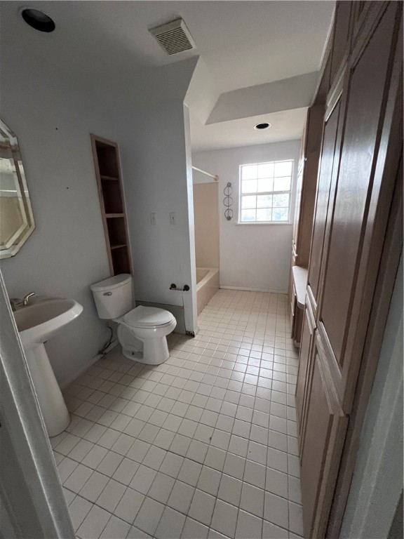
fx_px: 202
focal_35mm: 13
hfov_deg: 89.9
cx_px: 202
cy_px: 270
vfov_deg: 106.2
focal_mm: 1.57
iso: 500
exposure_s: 1/60
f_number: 1.8
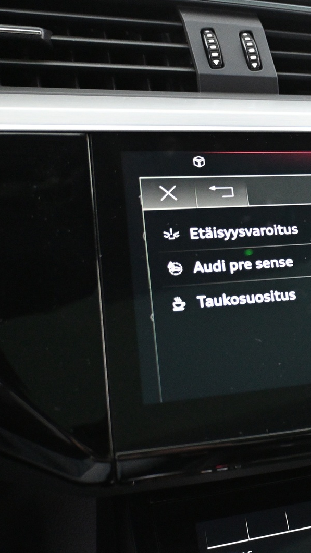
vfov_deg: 41.9
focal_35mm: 49
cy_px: 273
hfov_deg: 22.5
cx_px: 371
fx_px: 721
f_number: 3.8
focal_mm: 20.5
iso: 4000
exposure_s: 1/20
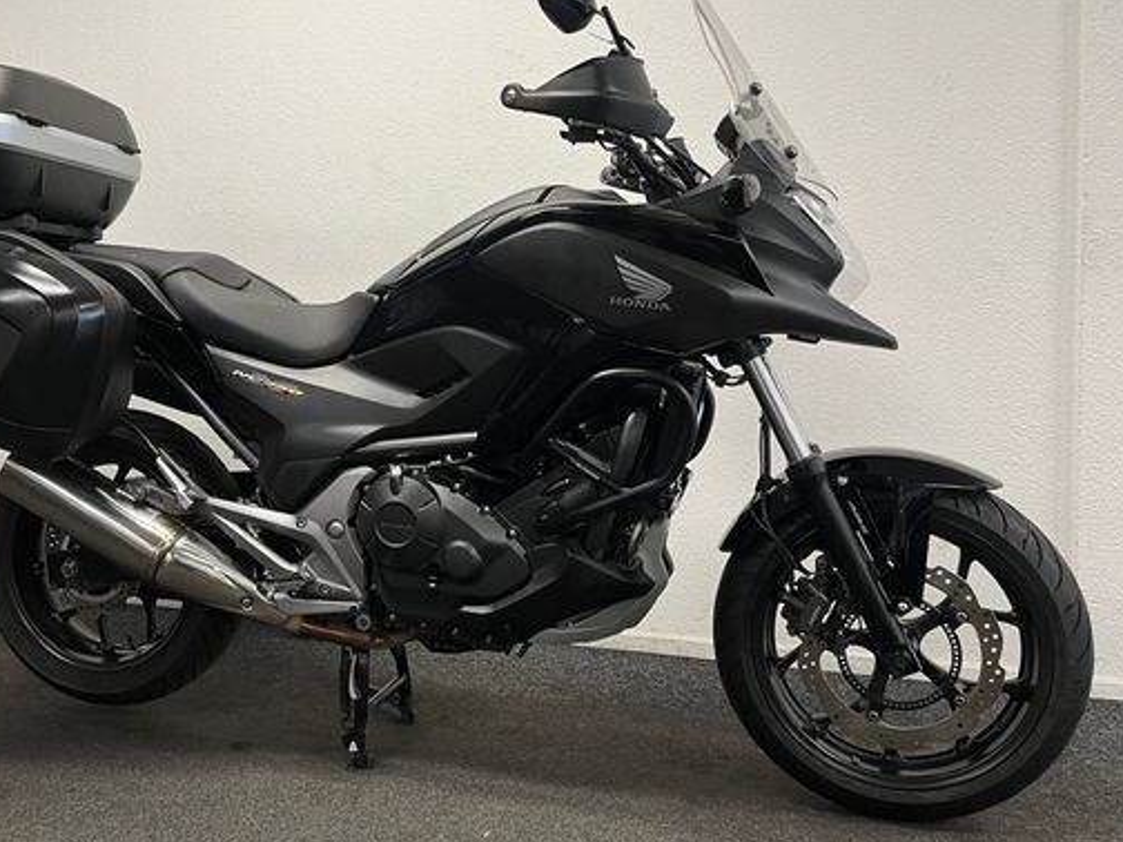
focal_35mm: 33
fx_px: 1071
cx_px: 472
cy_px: 352
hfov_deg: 55.1
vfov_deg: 42.8
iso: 64
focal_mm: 5.1
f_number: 1.6
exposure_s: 1/50
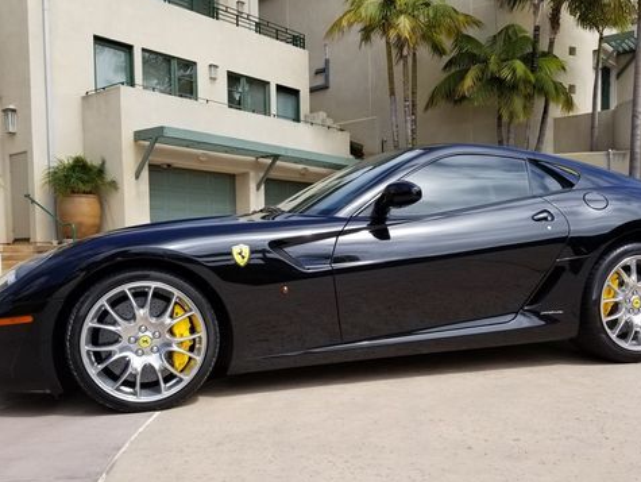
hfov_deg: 52.6
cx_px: 323
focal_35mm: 35
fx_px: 649
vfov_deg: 40.5
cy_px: 292
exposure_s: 1/2200
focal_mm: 4.3
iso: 50
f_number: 1.7
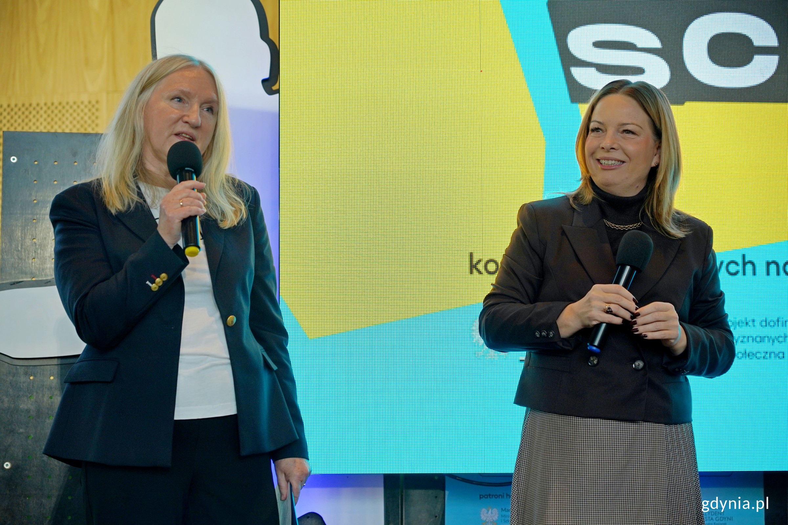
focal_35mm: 87
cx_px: 394
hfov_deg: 23.4
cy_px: 262
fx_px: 1904
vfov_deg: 15.7
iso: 500
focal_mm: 87
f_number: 4
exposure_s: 1/160
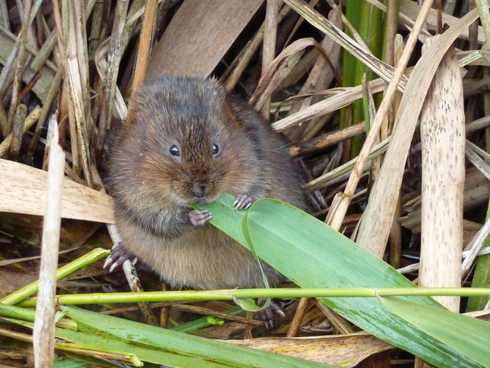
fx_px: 4247
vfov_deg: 5.0
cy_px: 184
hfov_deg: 6.6
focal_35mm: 300
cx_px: 245
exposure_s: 1/125
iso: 800
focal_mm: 49.2
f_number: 4.9
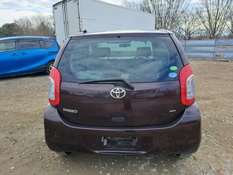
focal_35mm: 24
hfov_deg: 71.6
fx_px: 162
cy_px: 88
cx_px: 116
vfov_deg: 56.8
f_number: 1.8
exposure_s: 1/359
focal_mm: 5.23
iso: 50
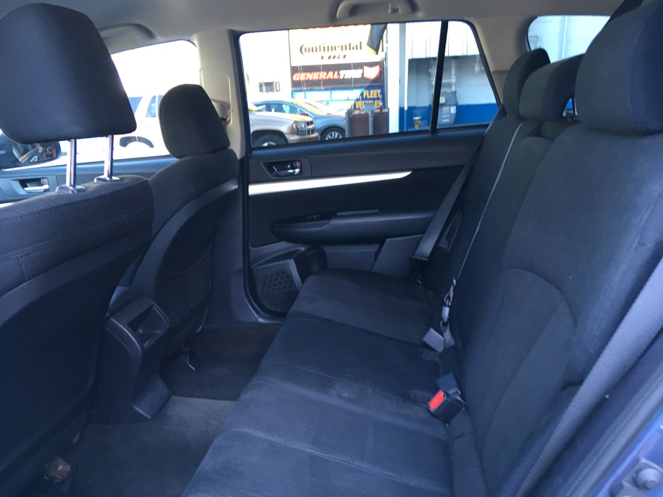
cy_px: 248
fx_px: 555
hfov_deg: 61.7
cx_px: 332
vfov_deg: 48.2
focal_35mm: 29
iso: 50
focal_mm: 4.15
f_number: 2.2
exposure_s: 1/30
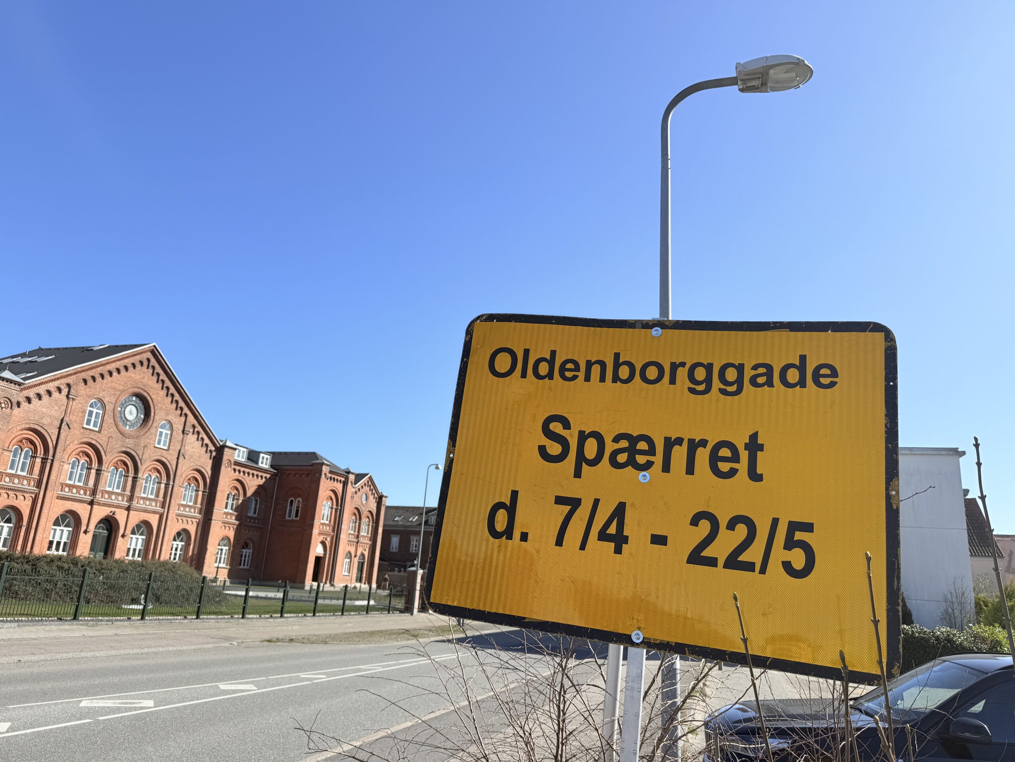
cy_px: 381
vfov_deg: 56.8
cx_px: 508
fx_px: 704
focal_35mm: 24
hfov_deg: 71.6
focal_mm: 6.76
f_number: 1.78
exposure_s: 1/4673
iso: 80
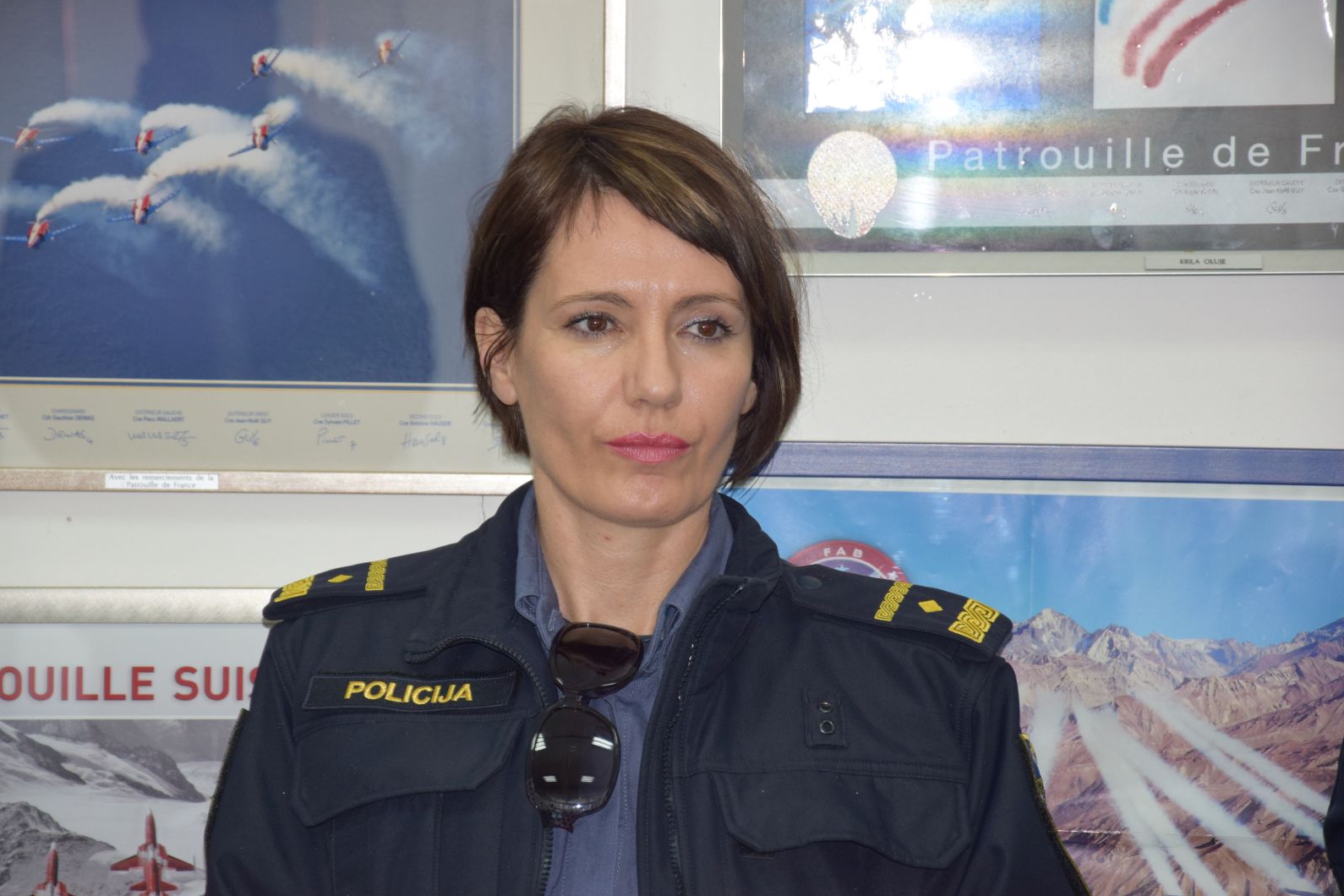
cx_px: 675
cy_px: 448
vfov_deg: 8.7
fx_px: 5917
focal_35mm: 159
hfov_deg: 13.0
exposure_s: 1/80
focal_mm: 105
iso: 800
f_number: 5.6
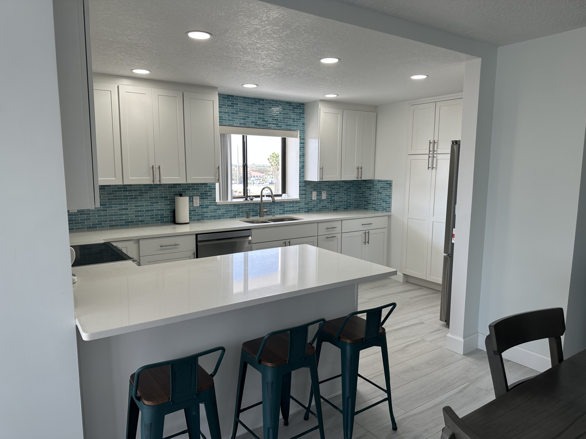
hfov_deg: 71.6
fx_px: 406
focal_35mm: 24
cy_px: 220
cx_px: 293
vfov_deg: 56.8
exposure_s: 1/142
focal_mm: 6.86
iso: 64
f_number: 1.78
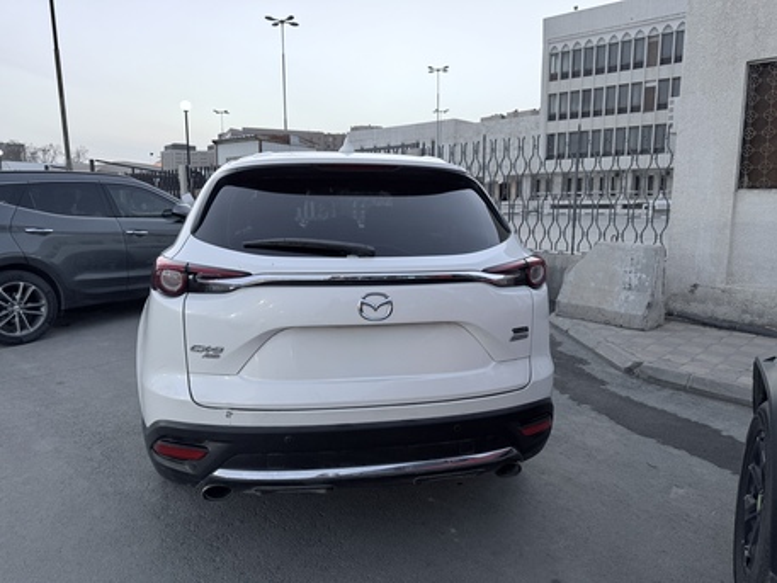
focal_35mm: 24
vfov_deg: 56.8
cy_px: 292
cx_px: 388
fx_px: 539
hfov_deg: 71.6
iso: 125
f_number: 1.78
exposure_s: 1/120
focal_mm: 6.76
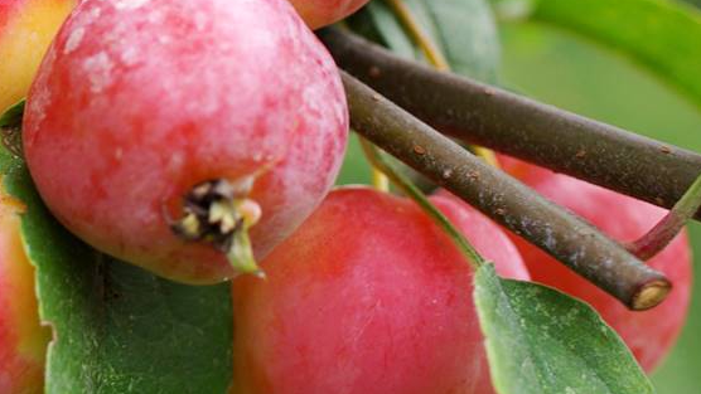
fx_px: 2947
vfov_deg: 7.6
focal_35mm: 159
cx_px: -90
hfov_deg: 13.3
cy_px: -7
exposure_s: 1/125
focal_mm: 35
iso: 100
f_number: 4
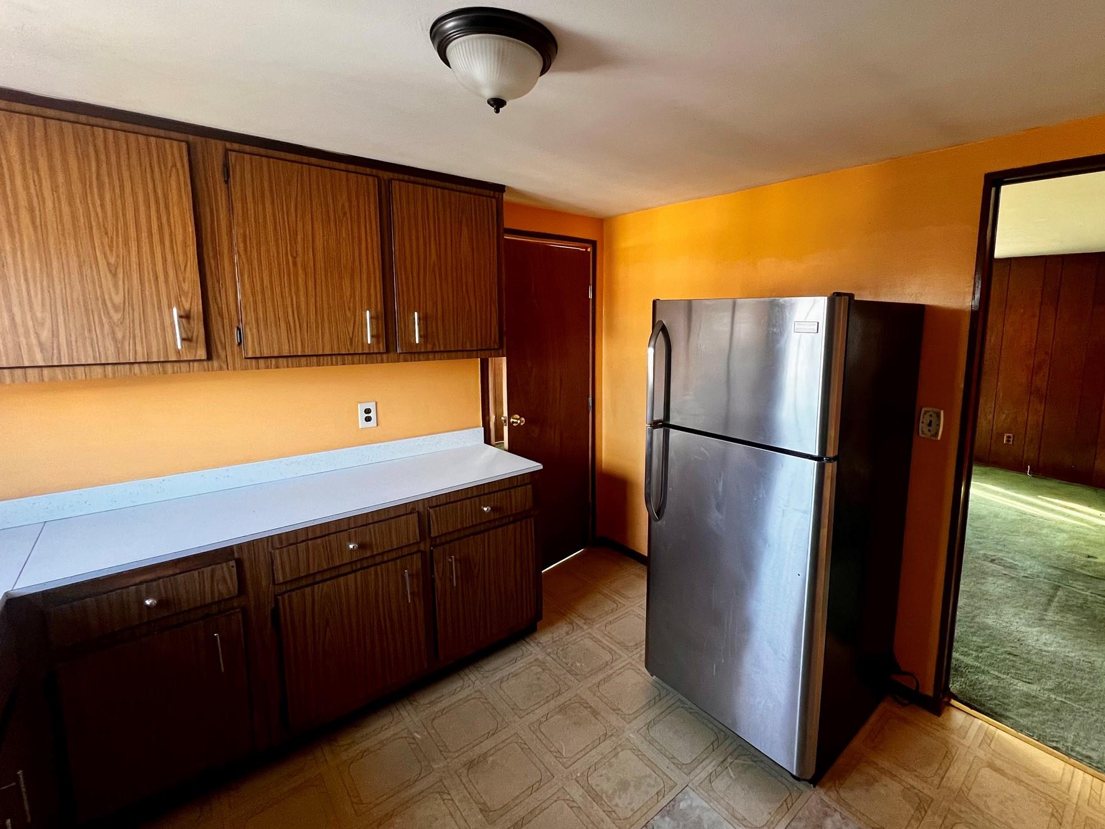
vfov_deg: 81.6
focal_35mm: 15
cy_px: 381
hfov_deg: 97.8
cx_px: 614
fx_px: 479
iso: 250
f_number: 1.8
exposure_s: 1/60
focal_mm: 1.57
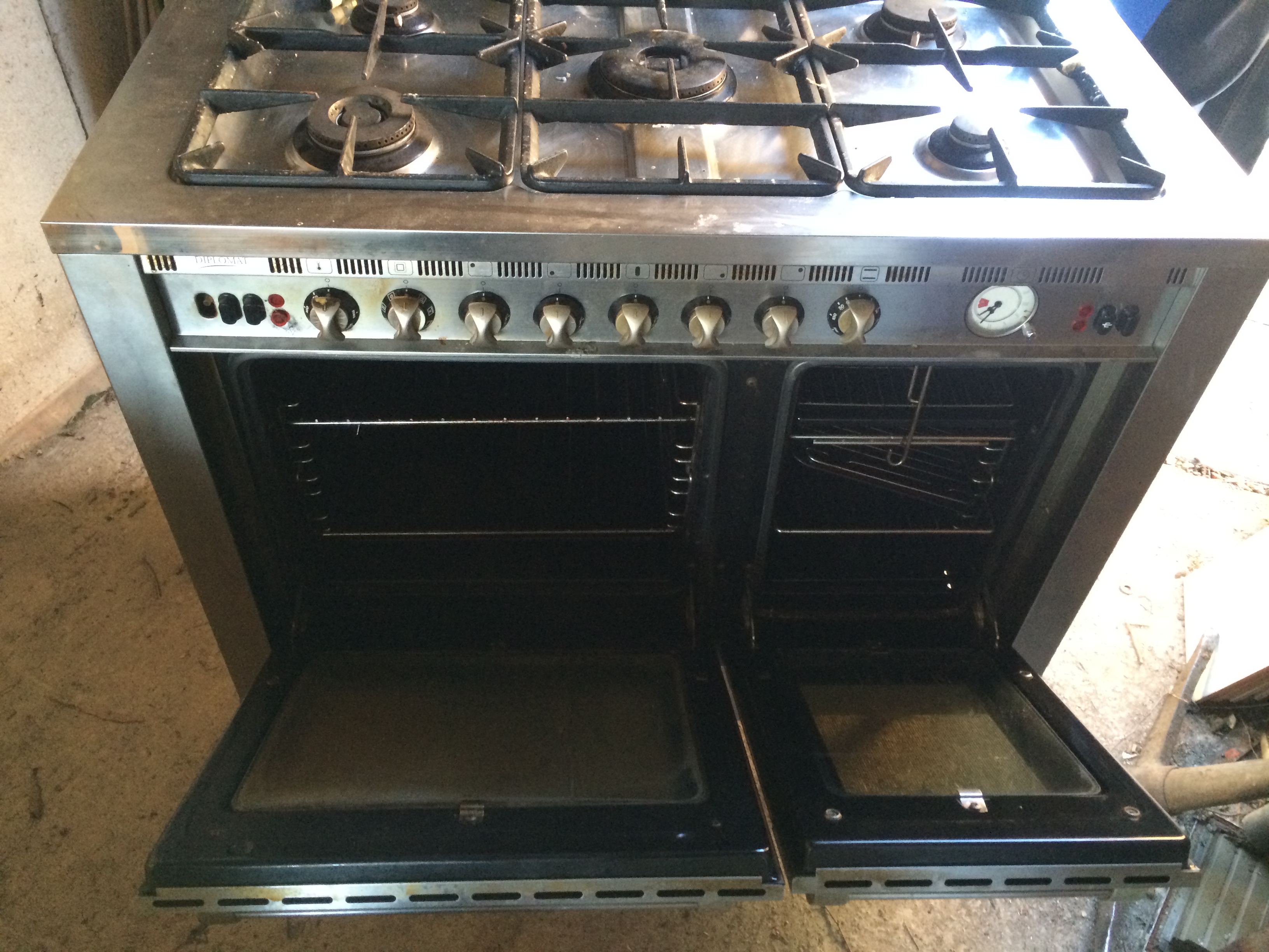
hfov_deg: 60.0
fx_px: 1100
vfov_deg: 46.8
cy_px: 476
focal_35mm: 30
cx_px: 634
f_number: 2.2
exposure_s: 1/24
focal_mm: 4.12
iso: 320
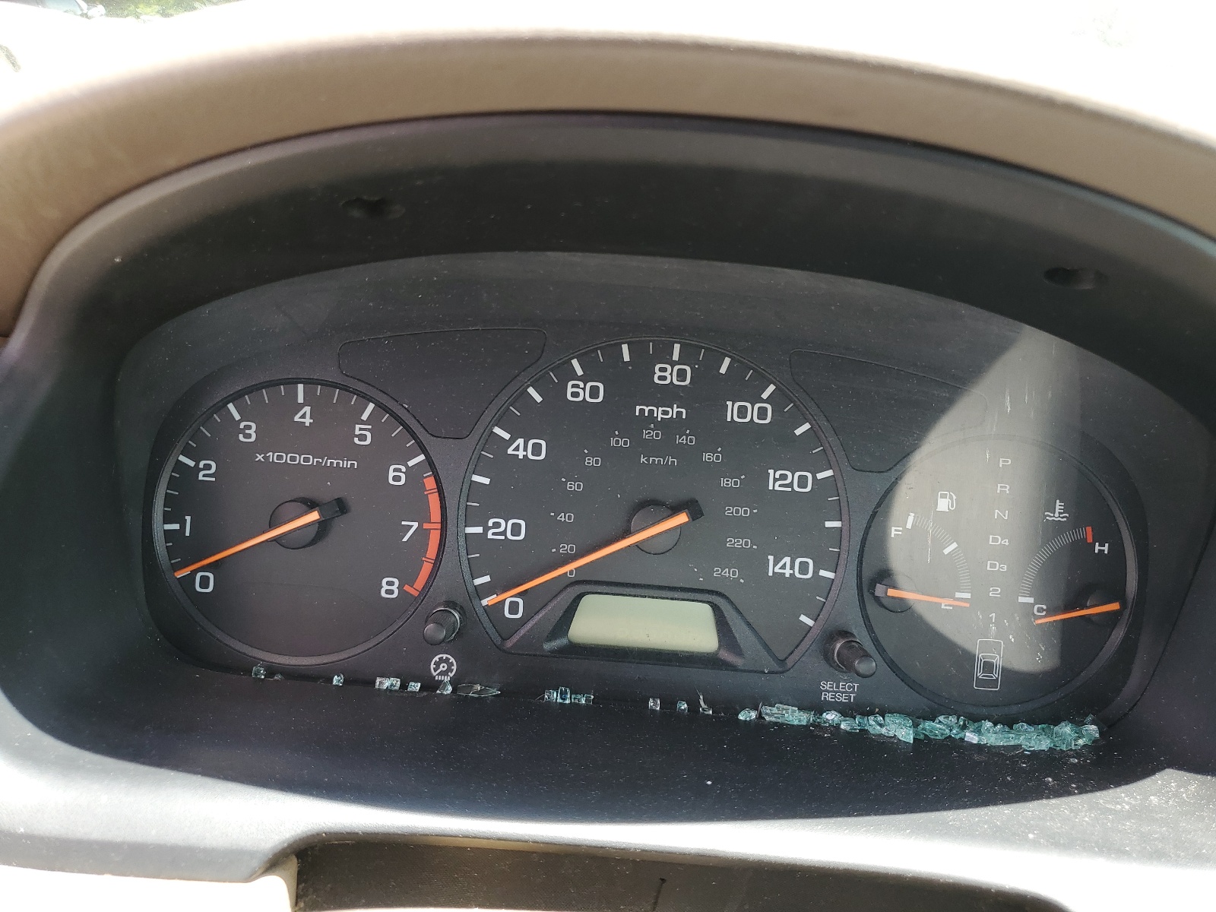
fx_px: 913
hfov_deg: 67.3
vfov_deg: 53.1
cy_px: 456
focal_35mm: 26
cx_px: 608
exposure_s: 1/185
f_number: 1.5
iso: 50
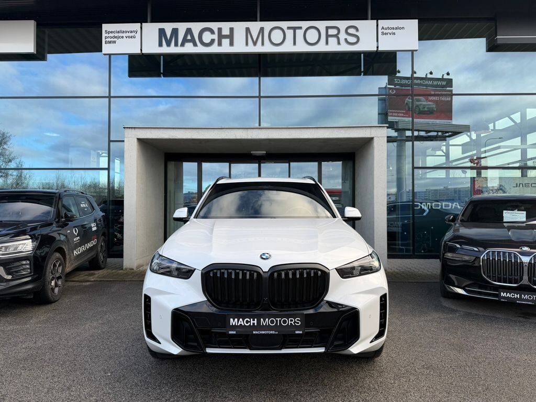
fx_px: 372
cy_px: 201
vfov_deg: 56.8
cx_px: 268
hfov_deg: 71.6
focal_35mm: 24
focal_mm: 6.76
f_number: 1.78
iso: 80
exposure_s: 1/788
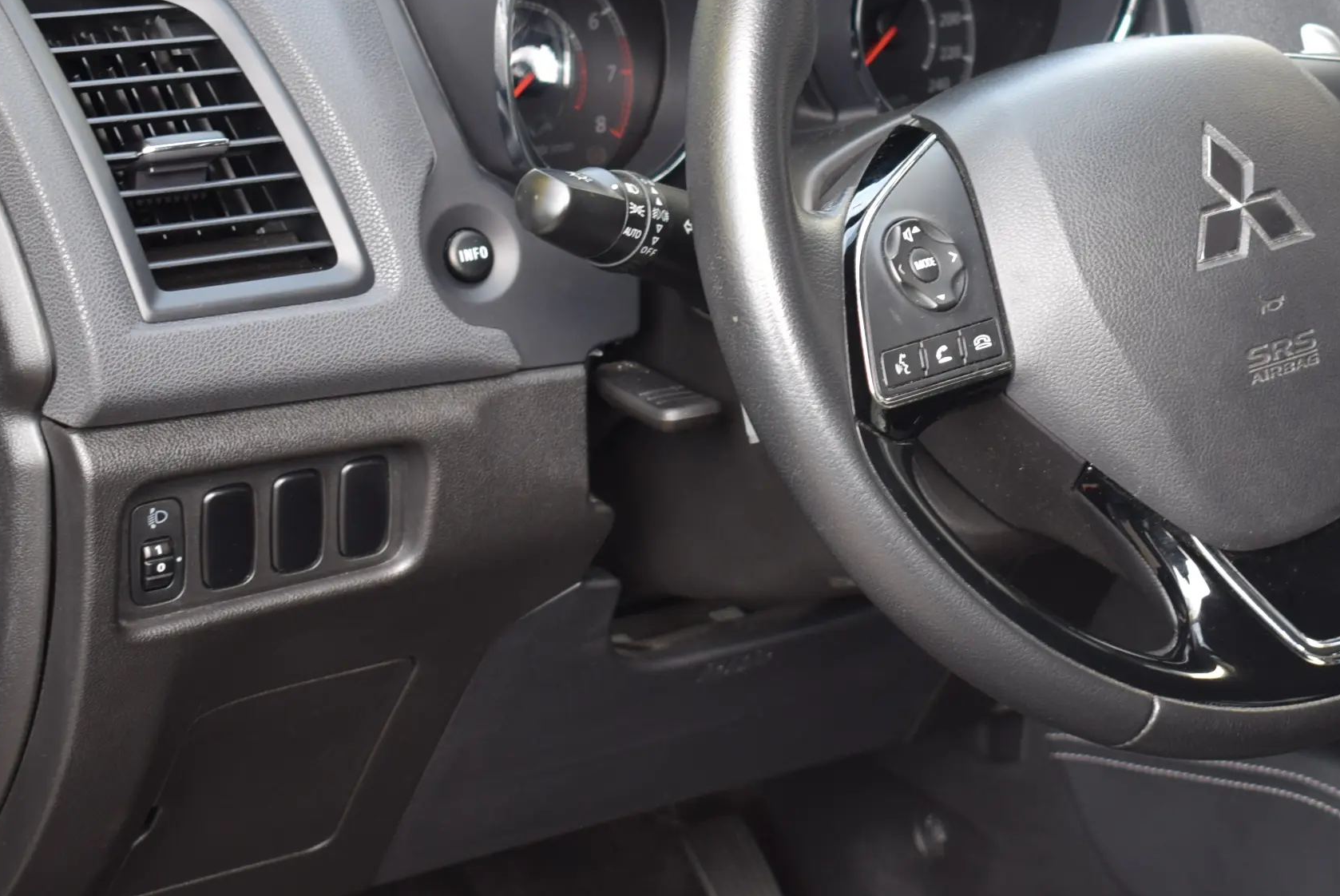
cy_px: 291
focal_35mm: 83
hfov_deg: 24.2
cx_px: 1045
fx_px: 3088
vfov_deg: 16.5
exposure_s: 1/80
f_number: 4.5
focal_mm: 31
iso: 400
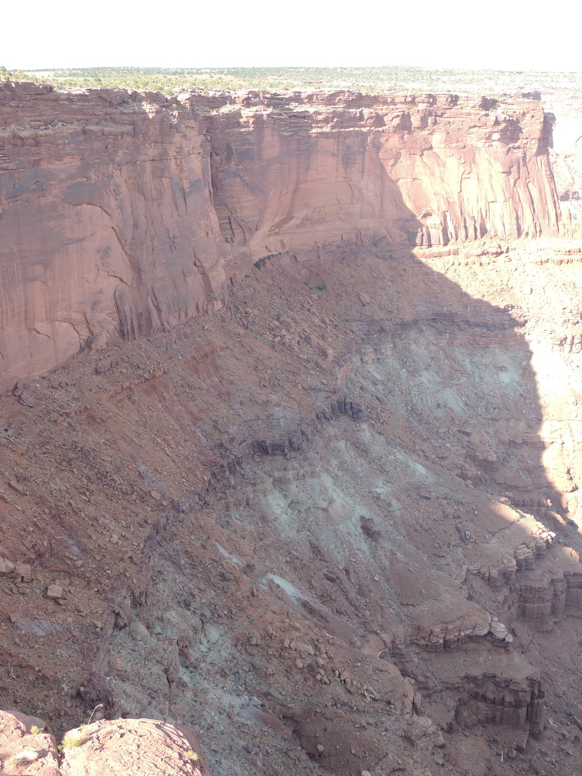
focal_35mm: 35
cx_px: 291
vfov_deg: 52.6
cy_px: 388
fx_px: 785
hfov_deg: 40.7
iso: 100
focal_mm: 6.2
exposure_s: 1/200
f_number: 3.3
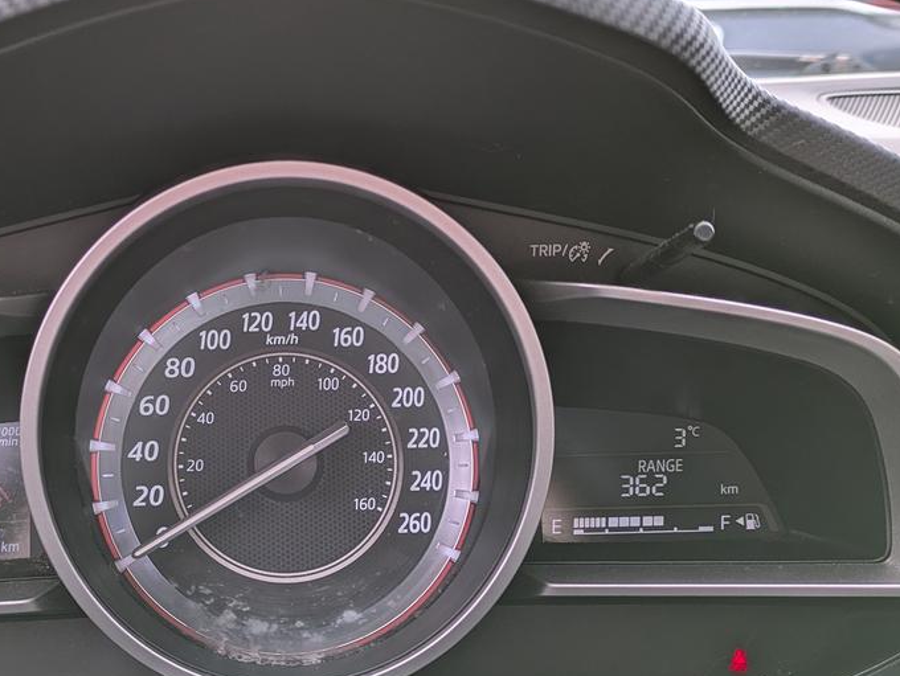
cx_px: 301
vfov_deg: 30.9
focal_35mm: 47
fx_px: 1223
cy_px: 353
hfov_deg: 39.9
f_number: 1.89
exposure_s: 1/190
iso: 42
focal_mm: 5.43
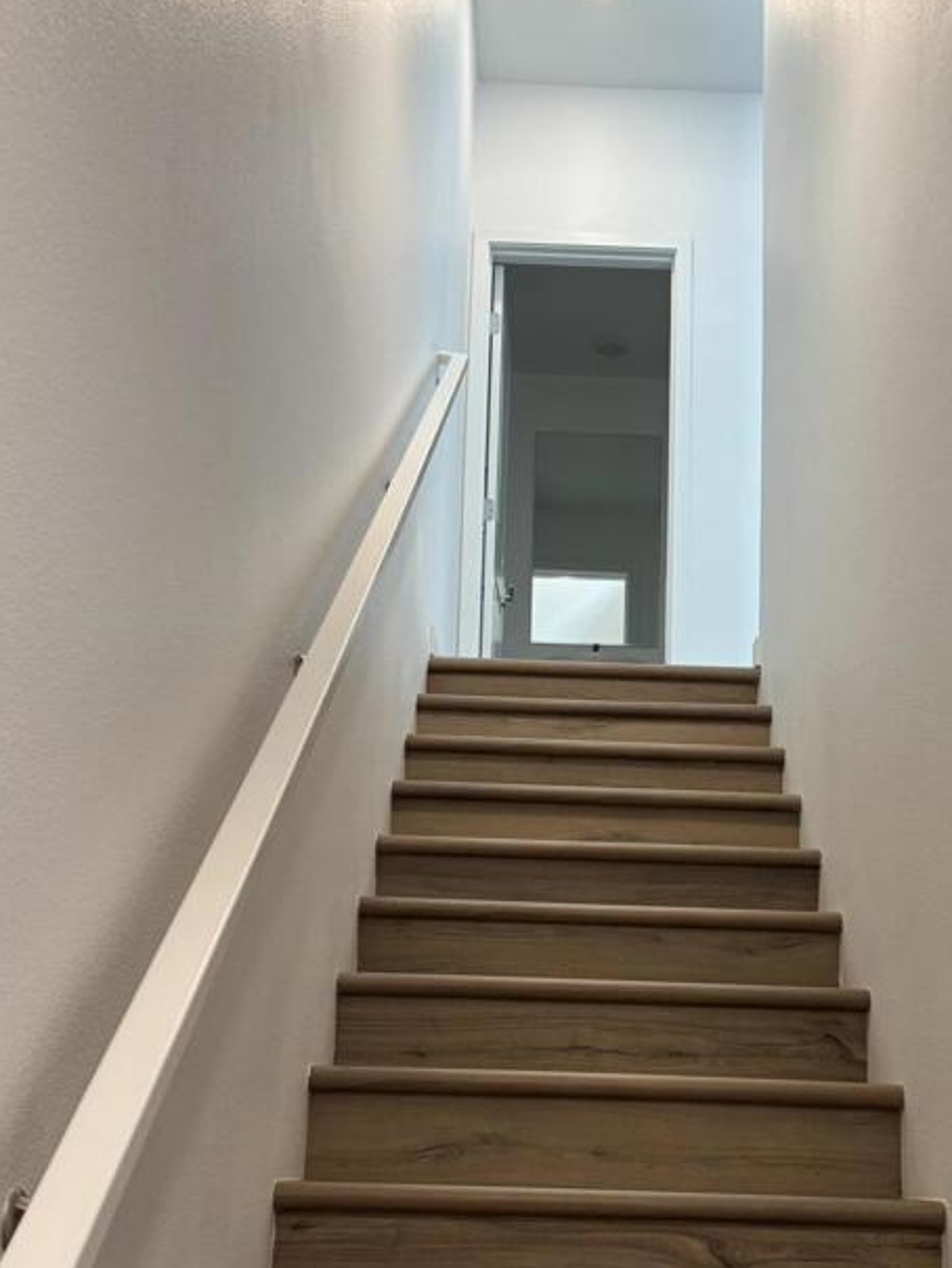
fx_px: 1613
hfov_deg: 32.8
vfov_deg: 42.4
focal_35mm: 44
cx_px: 585
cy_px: 845
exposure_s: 1/120
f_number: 1.6
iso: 125
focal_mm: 5.96
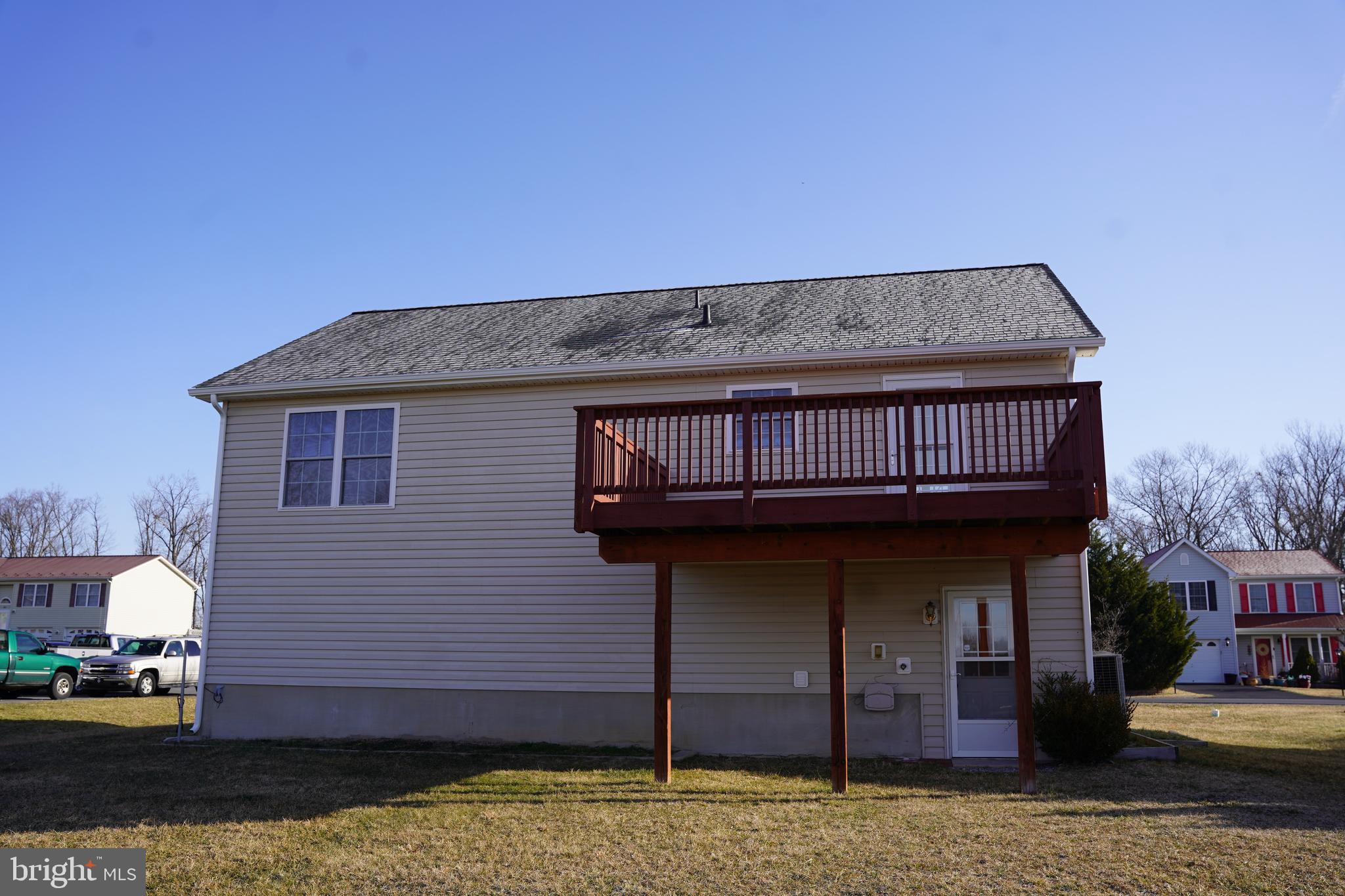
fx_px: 1080
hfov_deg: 63.8
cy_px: 448
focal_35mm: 29
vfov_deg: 45.1
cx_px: 672
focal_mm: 28.9
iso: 100
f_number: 5
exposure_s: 1/400
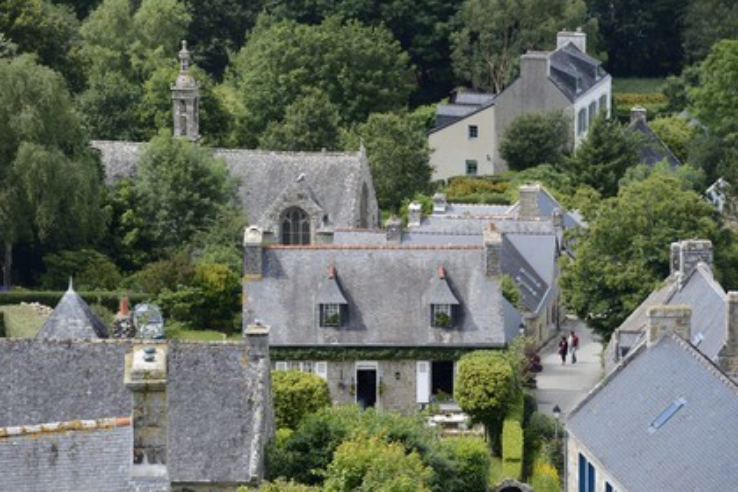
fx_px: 4100
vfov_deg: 6.9
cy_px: 246
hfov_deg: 10.3
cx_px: 369
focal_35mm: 200
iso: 200
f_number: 6.3
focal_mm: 200
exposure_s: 1/320
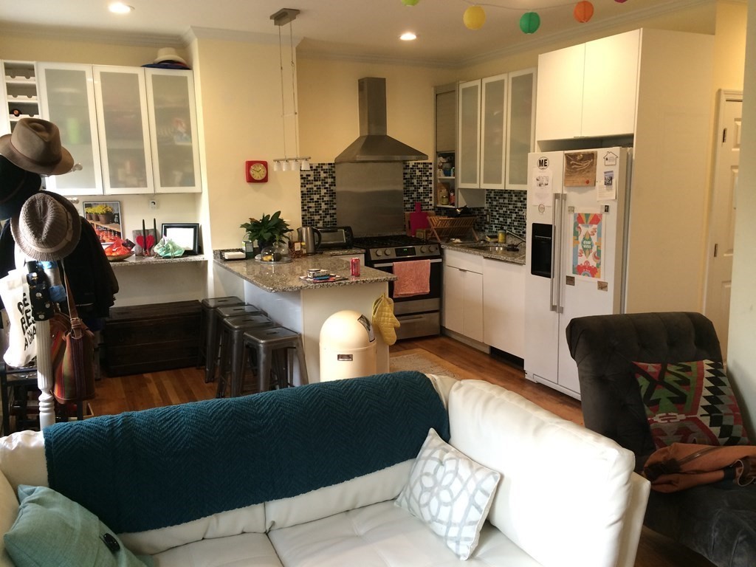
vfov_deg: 46.8
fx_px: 655
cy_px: 284
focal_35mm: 30
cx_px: 378
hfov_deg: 60.0
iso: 80
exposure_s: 1/30
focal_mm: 4.12
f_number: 2.2
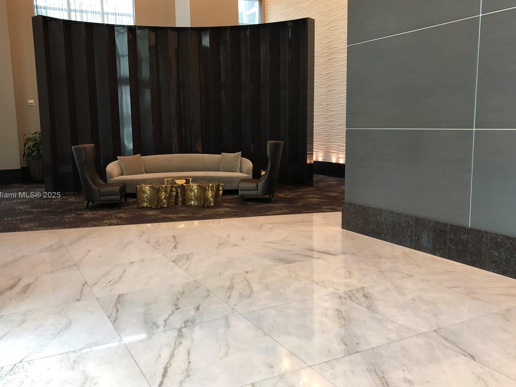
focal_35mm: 32
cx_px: 238
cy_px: 196
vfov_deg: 44.2
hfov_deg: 56.7
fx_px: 477
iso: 32
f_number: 1.8
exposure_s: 1/20
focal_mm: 3.99
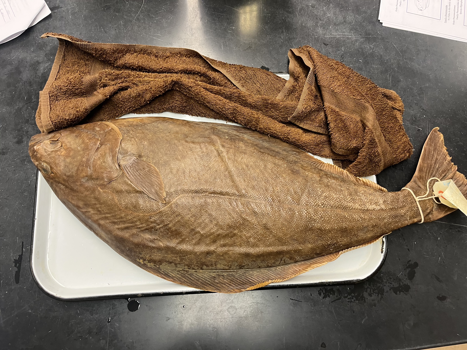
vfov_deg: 53.1
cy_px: 175
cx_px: 234
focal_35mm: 26
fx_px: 351
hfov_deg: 67.3
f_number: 1.6
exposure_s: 1/60
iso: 125
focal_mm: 5.1
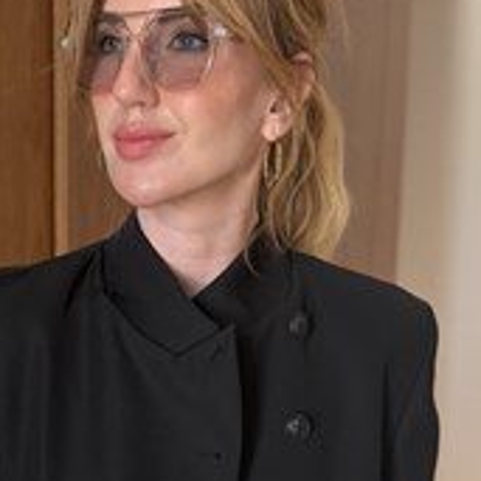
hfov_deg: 25.9
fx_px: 1038
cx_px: 146
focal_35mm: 66
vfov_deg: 25.1
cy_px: 460
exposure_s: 1/50
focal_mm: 6.76
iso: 320
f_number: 1.78
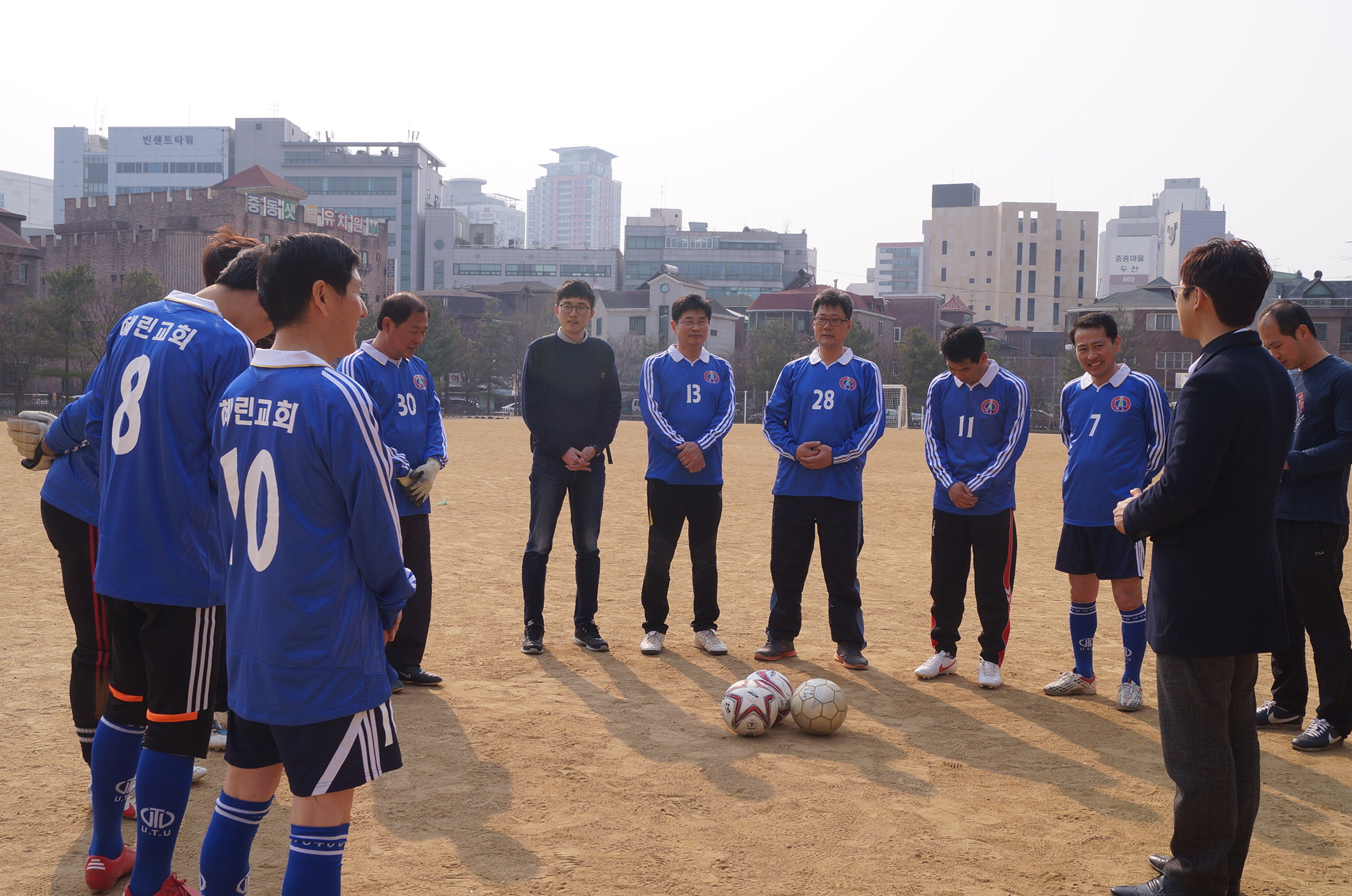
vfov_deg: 34.9
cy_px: 491
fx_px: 1425
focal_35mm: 38
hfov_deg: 50.8
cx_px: 652
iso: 100
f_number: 8
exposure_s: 1/250
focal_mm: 22
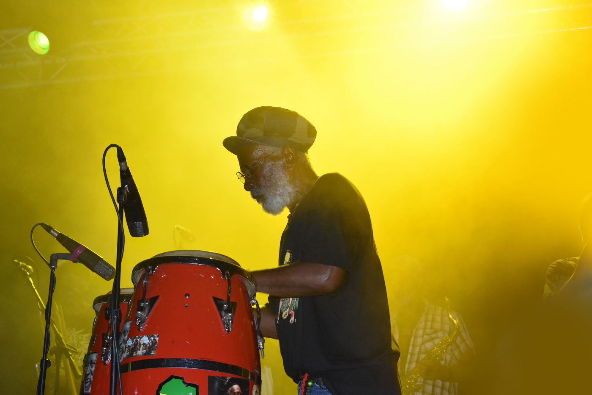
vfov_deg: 17.5
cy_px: 198
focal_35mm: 78
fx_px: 1282
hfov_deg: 26.0
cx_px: 296
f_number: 5.6
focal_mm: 52
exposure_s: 1/60
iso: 2000
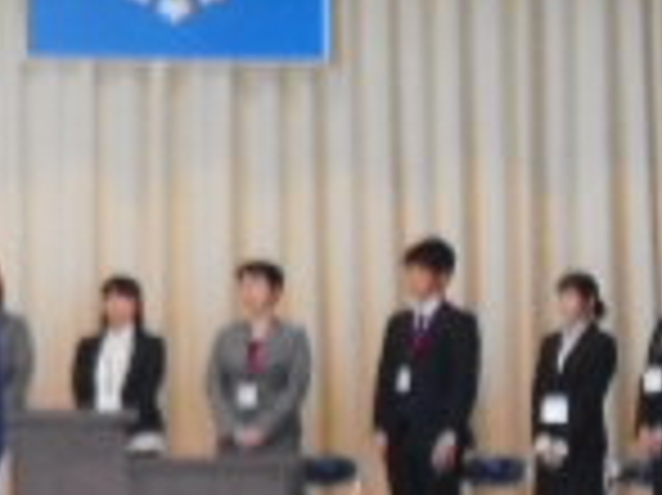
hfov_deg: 4.5
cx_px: -45
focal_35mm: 444
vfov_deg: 3.3
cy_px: 338
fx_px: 8484
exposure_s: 1/25
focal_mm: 18.2
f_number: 5.8
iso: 800
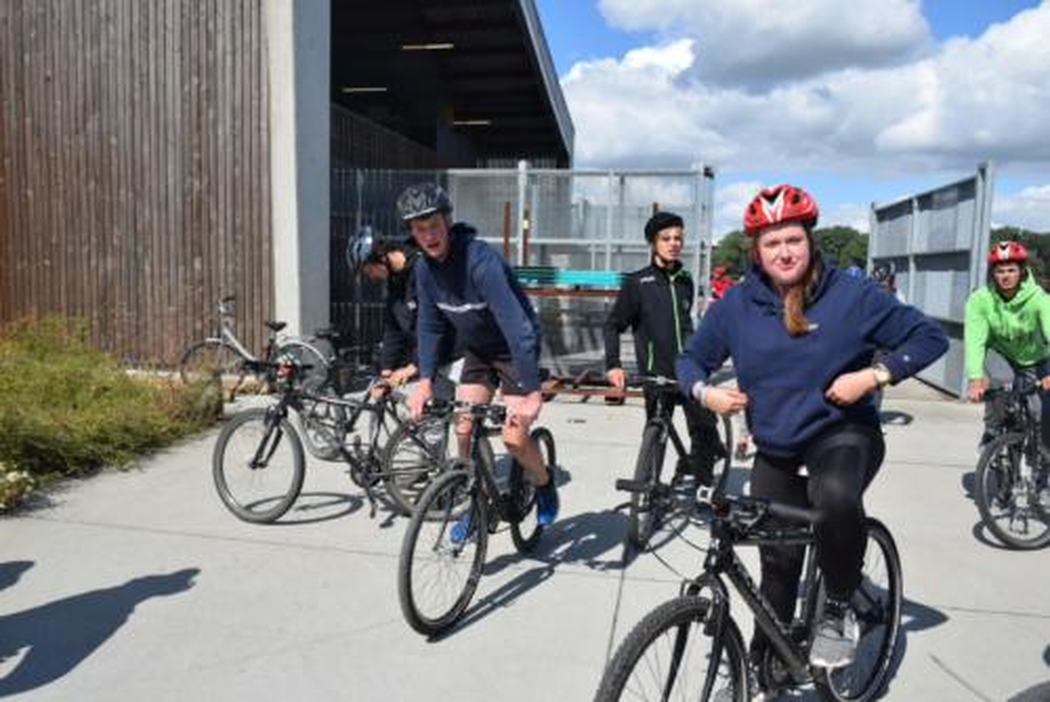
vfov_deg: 48.0
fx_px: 788
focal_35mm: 27
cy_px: 351
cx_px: 525
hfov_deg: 67.4
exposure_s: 1/400
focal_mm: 18
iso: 200
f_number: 10
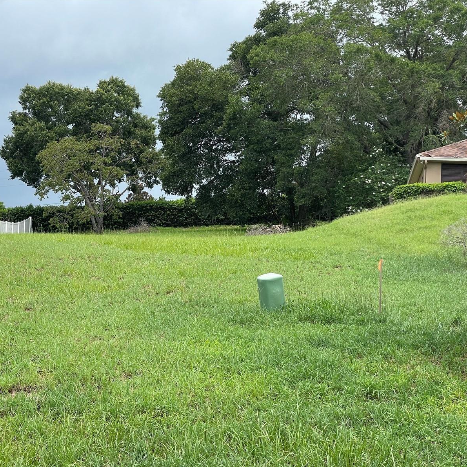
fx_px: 1160
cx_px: 192
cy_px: 234
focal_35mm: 76
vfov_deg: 22.8
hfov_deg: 22.7
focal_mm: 7.5
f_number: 2.2
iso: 20
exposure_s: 1/479
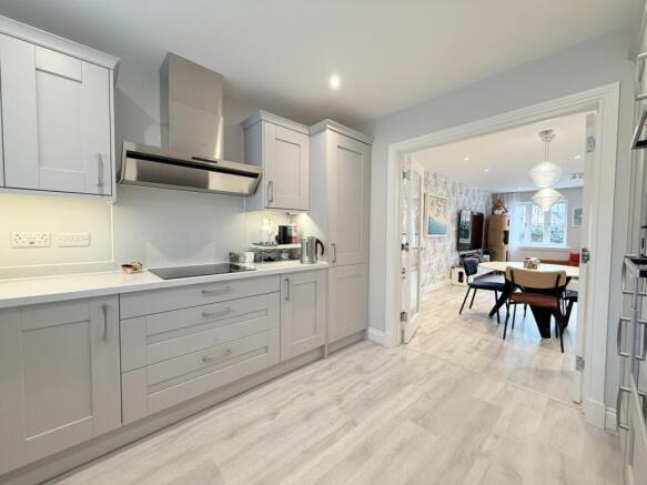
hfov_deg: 102.1
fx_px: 262
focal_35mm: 14
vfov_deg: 85.7
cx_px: 324
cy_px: 242
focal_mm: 2.22
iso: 250
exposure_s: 1/100
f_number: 2.2
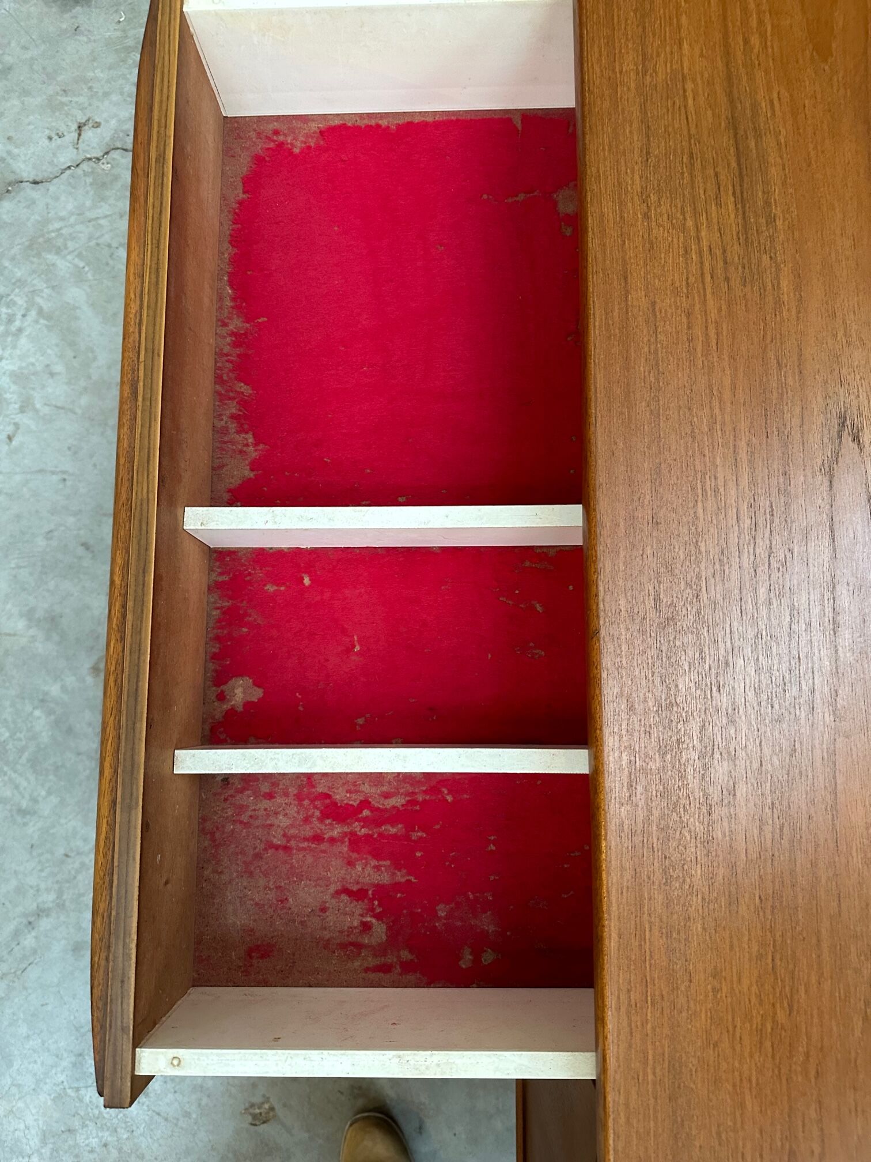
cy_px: 581
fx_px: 805
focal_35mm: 24
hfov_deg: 56.8
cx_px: 436
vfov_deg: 71.6
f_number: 1.78
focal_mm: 6.86
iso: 500
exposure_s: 1/60
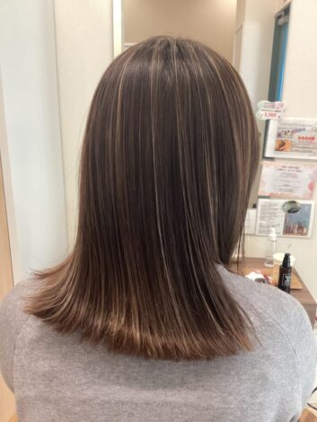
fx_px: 378
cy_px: 211
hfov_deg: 45.5
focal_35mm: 31
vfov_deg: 58.3
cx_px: 158
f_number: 2.4
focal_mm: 3.3
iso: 200
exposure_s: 1/60
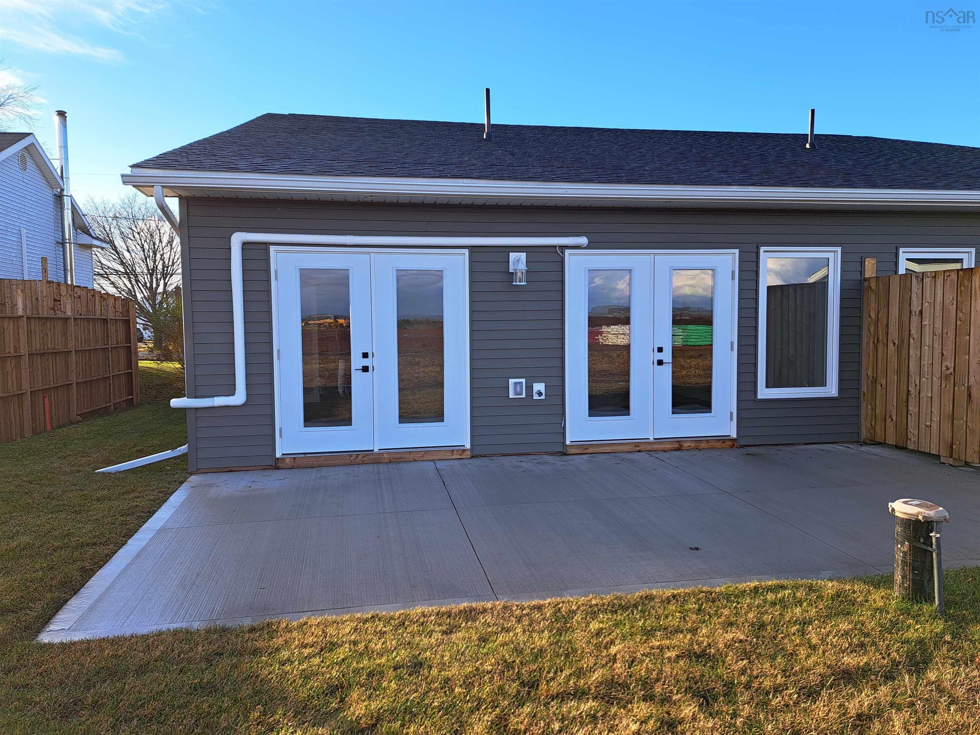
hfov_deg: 71.6
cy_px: 368
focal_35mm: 24
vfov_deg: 56.8
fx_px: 679
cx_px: 490
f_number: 1.8
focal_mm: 5.23
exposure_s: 1/410
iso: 50
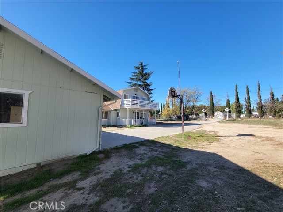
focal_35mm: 13
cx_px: 142
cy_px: 106
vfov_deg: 89.9
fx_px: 106
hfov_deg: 106.2
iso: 50
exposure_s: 1/829
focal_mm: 2.2
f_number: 2.2
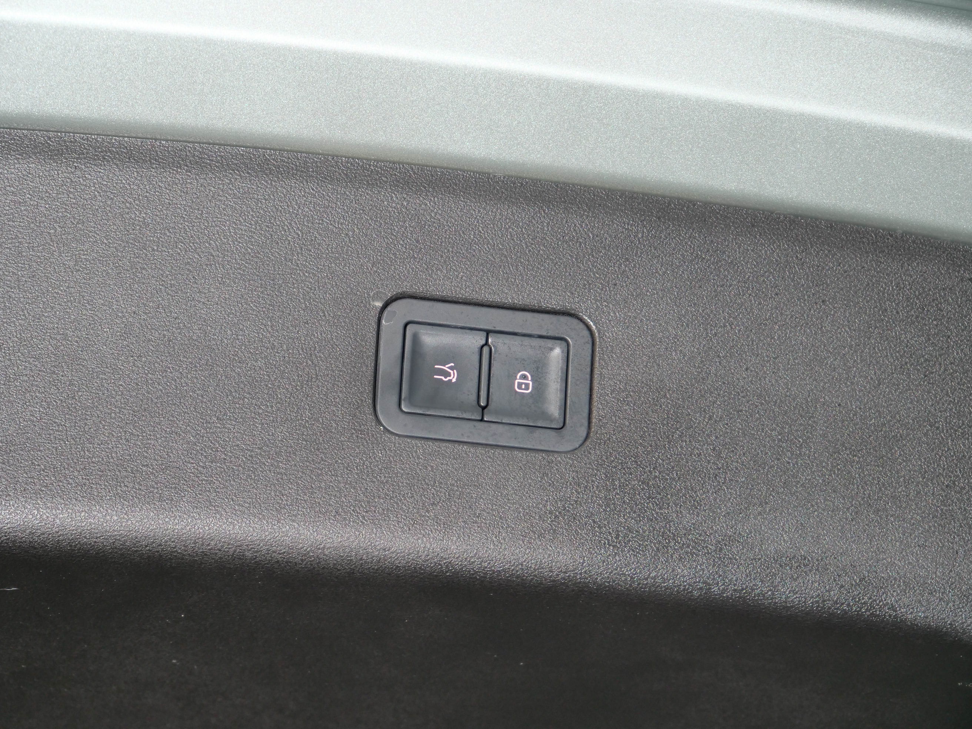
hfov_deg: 16.4
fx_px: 3370
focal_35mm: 120
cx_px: 486
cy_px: 364
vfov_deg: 12.3
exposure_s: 1/30
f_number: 5.6
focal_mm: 60
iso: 800
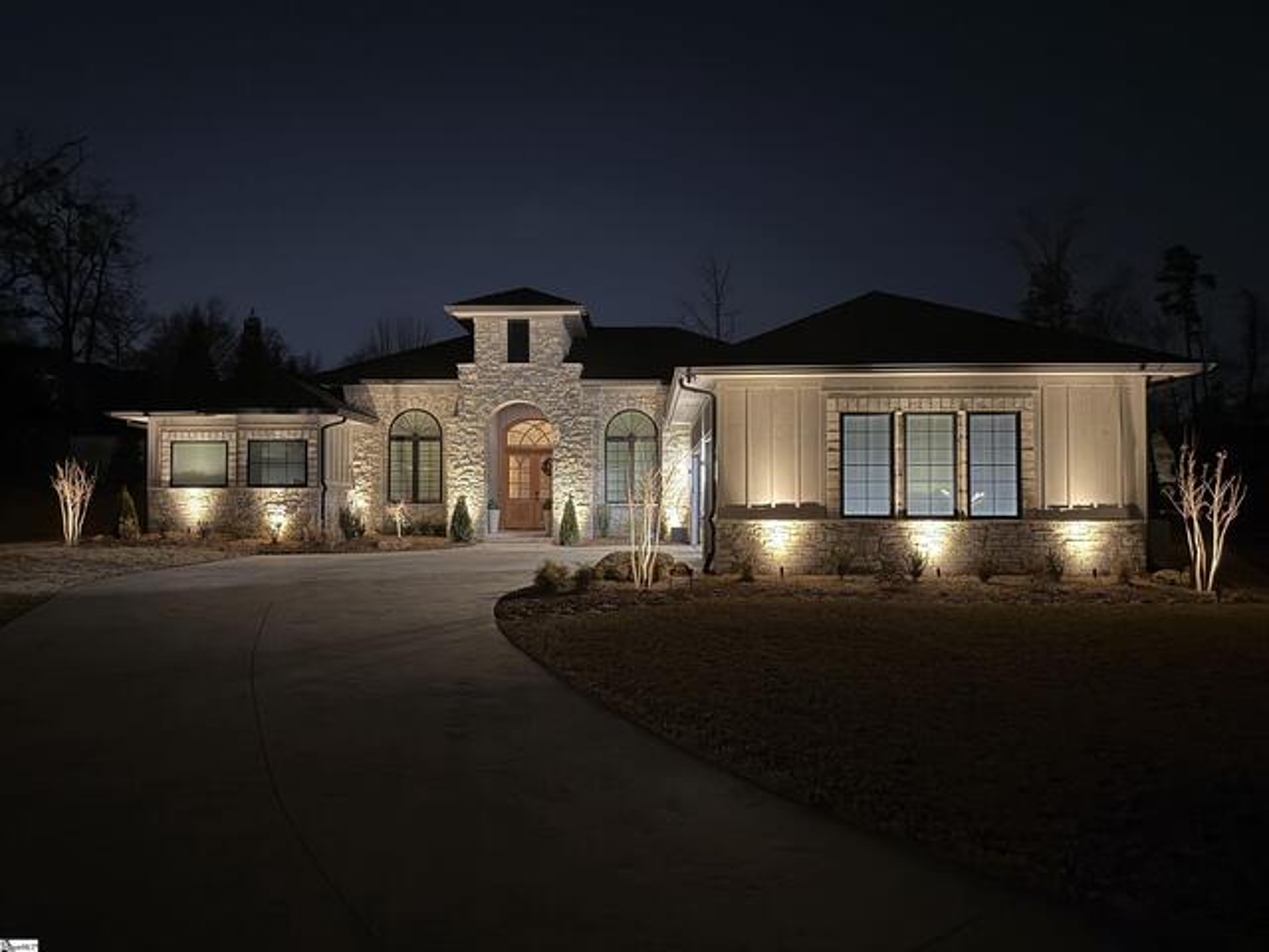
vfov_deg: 56.8
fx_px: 880
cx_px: 634
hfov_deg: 71.6
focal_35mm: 24
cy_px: 476
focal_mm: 6.76
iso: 1000
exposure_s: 1/11
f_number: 1.78
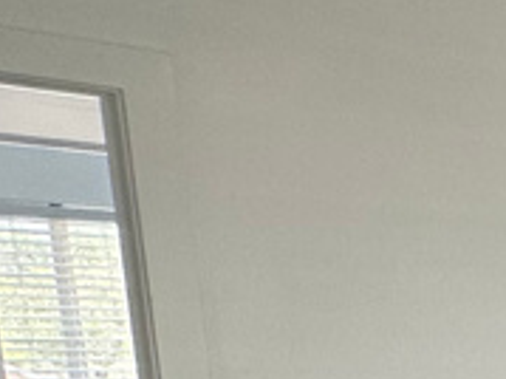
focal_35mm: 80
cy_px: 532
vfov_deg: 17.0
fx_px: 1169
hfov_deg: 14.6
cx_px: 1241
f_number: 2.2
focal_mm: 2.22
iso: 64
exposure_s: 1/120
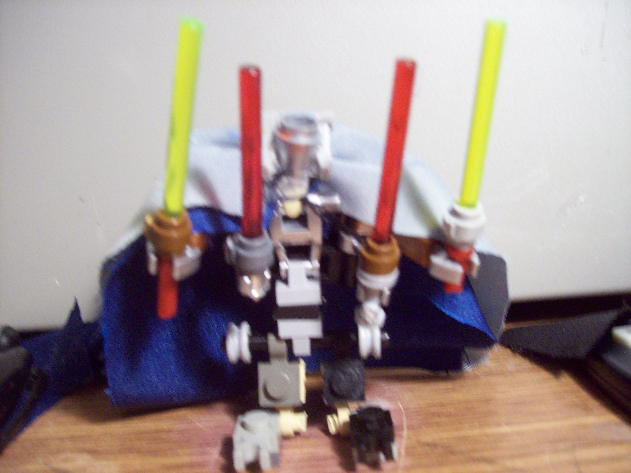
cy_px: 236
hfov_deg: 51.4
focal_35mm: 36
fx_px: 656
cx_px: 316
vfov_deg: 39.6
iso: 160
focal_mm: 6
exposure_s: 1/17.6
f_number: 2.7
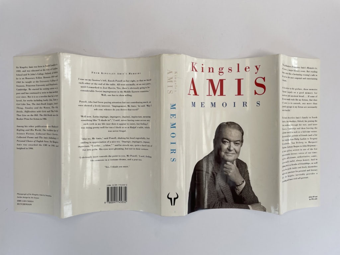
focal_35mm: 26
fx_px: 255
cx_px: 170
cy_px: 128
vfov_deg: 53.1
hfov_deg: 67.3
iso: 32
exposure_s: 1/716
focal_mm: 4.2
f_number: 1.6
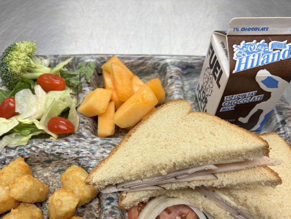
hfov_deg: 52.6
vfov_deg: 40.2
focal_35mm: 35
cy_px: 147
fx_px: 294
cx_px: 146
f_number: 1.6
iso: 50
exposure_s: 1/120
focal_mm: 5.96
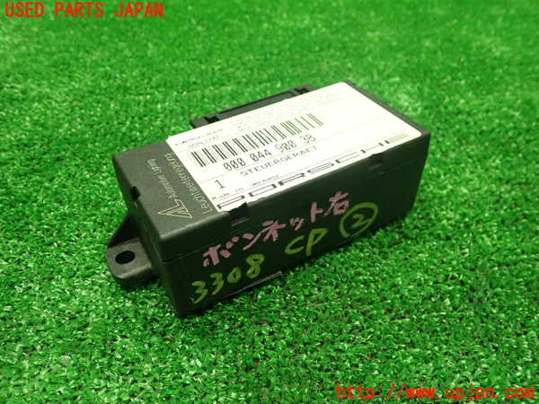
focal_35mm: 30
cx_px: 270
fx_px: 467
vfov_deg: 46.8
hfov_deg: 60.0
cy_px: 202
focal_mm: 5.5
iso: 800
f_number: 2.3
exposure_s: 1/125
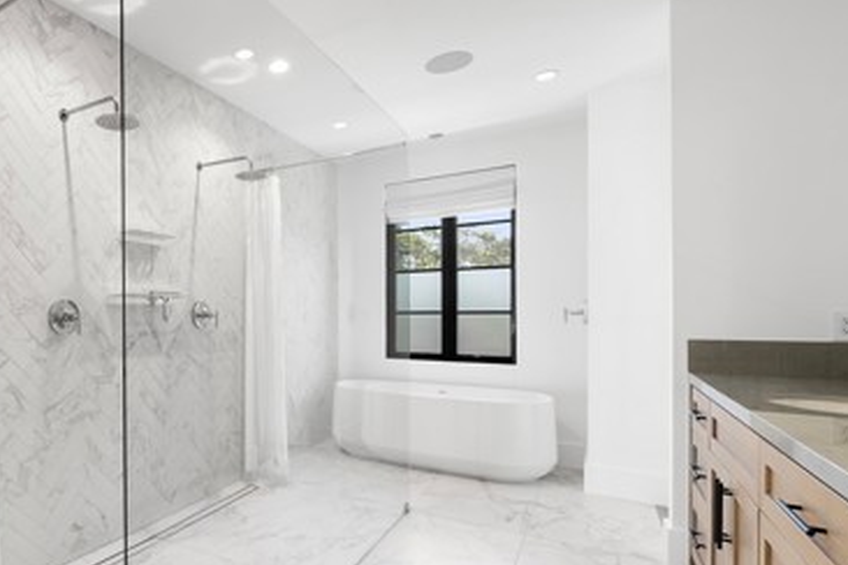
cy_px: 328
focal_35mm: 21
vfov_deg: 59.2
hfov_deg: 74.4
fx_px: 495
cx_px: 195
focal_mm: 12
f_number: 9
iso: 640
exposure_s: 1/5
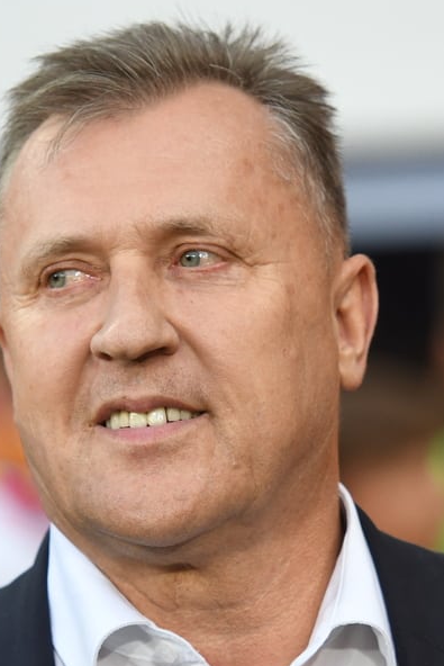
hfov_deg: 3.1
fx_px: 8153
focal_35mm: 441
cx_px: 263
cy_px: 438
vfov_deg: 4.7
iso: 1250
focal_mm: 145
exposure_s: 1/1250
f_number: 2.8
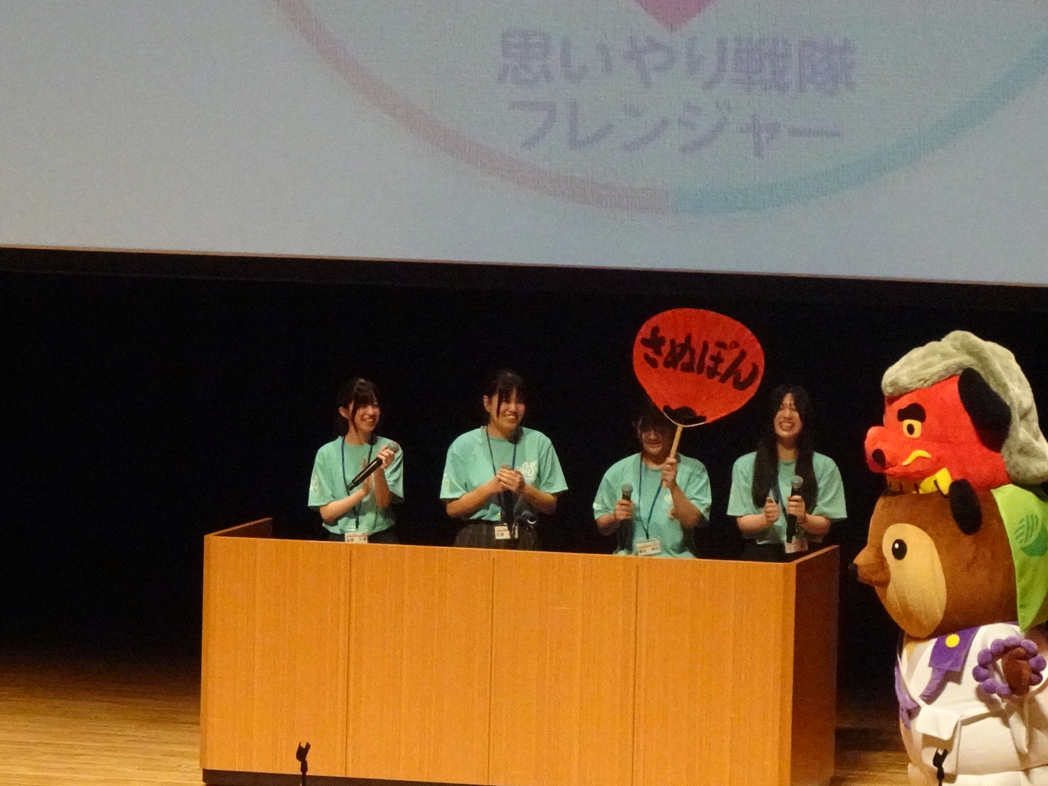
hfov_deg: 9.3
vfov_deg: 7.0
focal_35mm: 213
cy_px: 516
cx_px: 595
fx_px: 6449
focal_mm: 23.91
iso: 2000
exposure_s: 1/160
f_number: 5.6
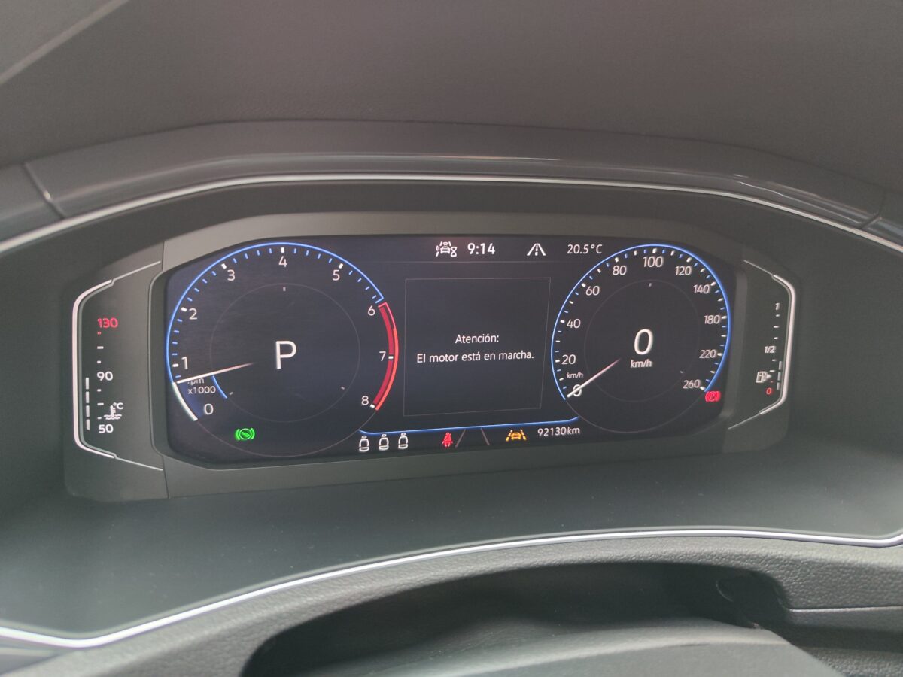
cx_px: 452
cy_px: 338
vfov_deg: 58.9
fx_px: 600
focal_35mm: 23
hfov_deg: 73.9
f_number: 1.69
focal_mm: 7.01
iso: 2319
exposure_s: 1/25
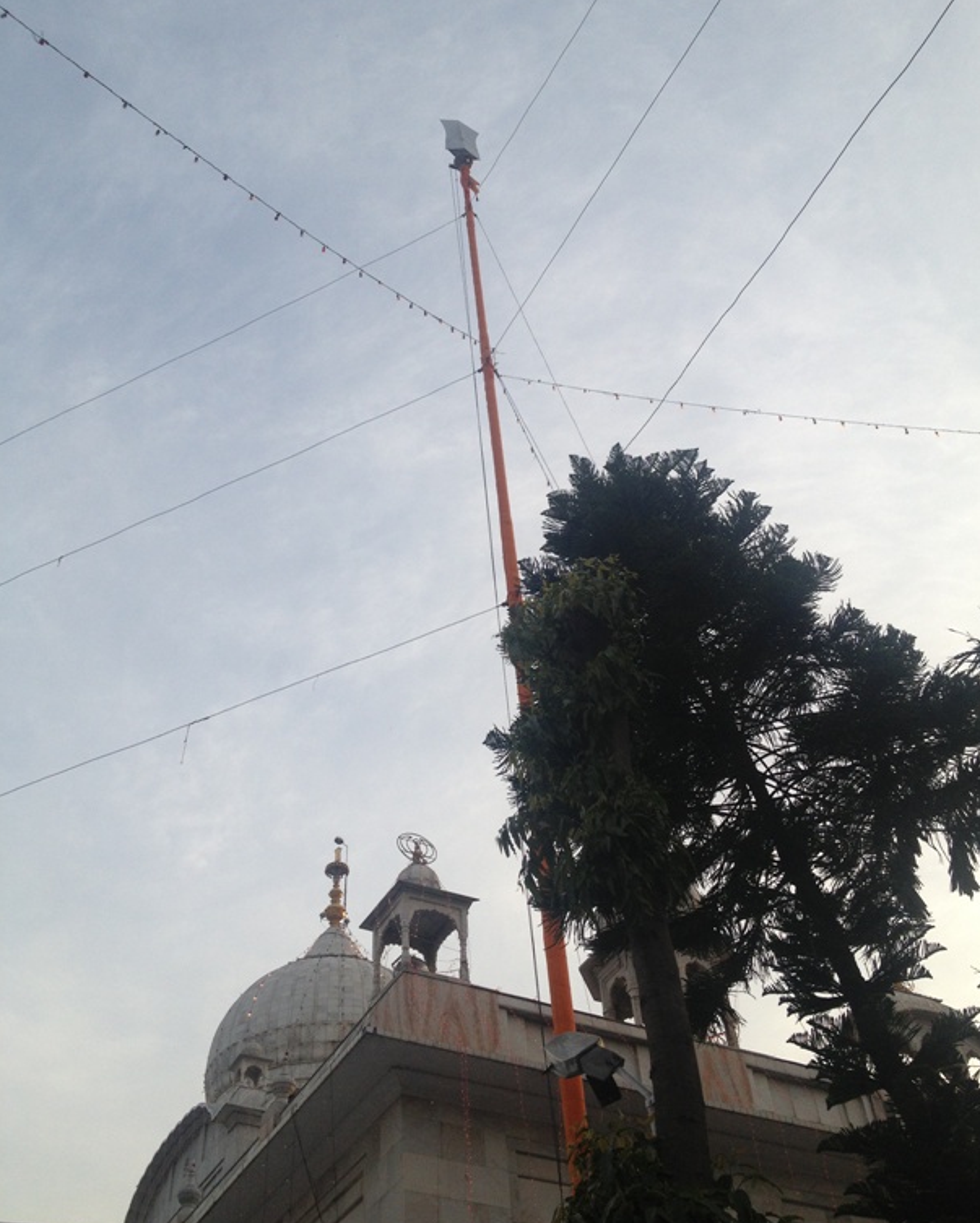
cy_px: 568
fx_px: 1341
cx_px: 494
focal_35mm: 37
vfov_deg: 49.0
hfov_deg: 40.2
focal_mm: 4.28
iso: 50
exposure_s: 1/600
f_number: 2.4
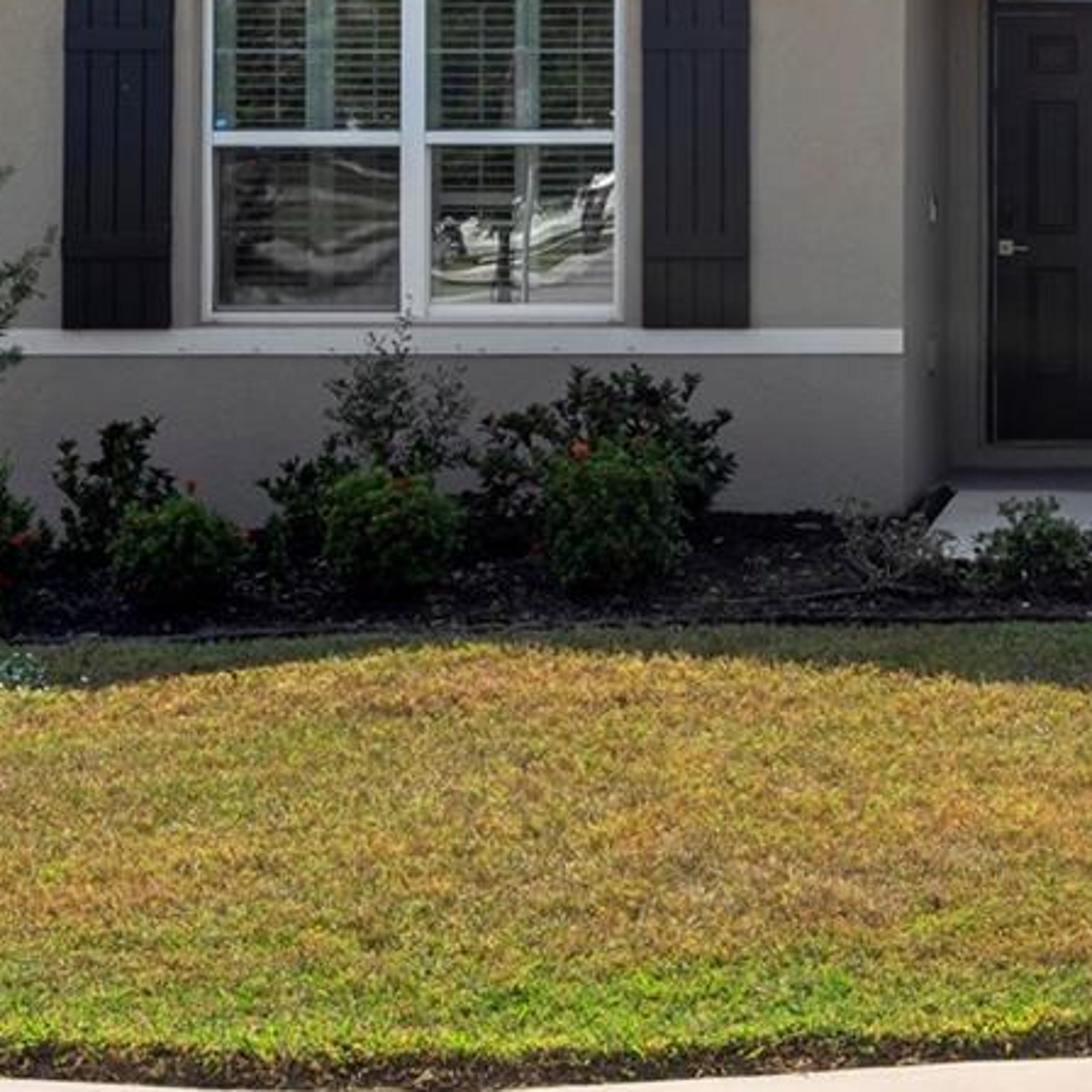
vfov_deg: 17.6
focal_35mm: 97
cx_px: 1426
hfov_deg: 16.9
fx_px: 3462
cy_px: 100
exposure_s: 1/640
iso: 250
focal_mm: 32
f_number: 8
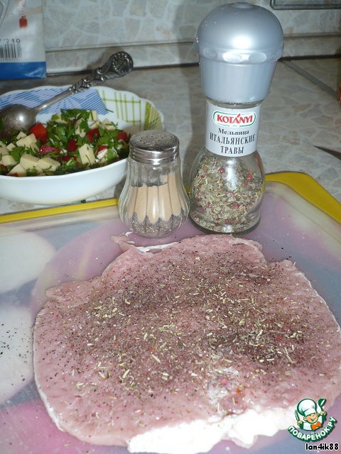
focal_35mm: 35
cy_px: 227
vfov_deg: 52.6
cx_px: 170
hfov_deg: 40.7
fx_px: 460
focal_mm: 5.8
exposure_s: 1/30
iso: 100
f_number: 2.8
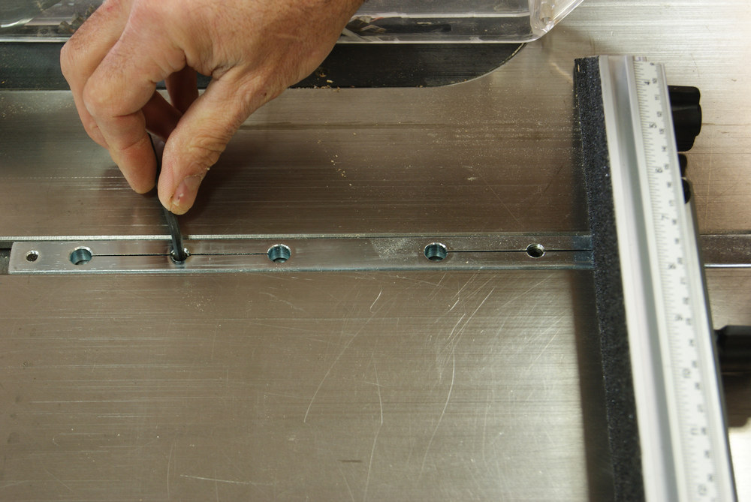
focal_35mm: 82
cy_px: 251
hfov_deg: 24.6
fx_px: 1723
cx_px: 376
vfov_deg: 16.6
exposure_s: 1/40
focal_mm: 55
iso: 200
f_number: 5.6
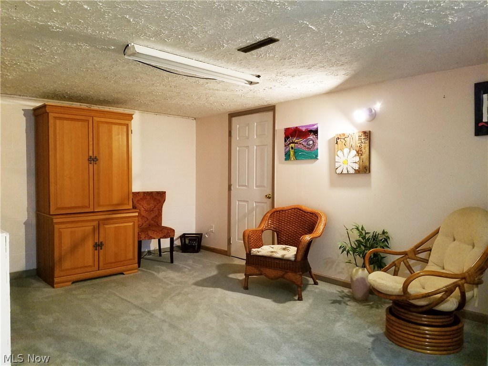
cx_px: 244
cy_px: 183
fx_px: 367
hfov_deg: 67.3
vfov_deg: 53.1
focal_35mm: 26
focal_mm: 4.2
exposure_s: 1/10
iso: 250
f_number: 1.7
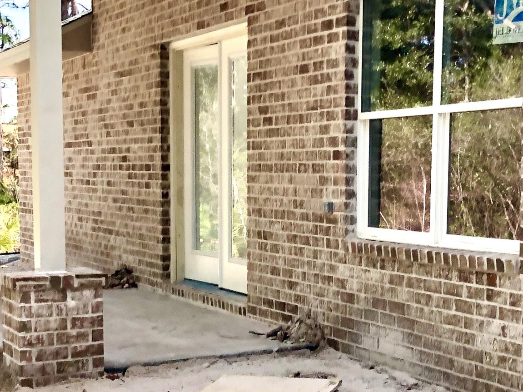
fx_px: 1103
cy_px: 266
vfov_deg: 20.1
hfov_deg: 26.5
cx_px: 357
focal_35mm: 73
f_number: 1.8
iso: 20
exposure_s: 1/461
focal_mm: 3.99
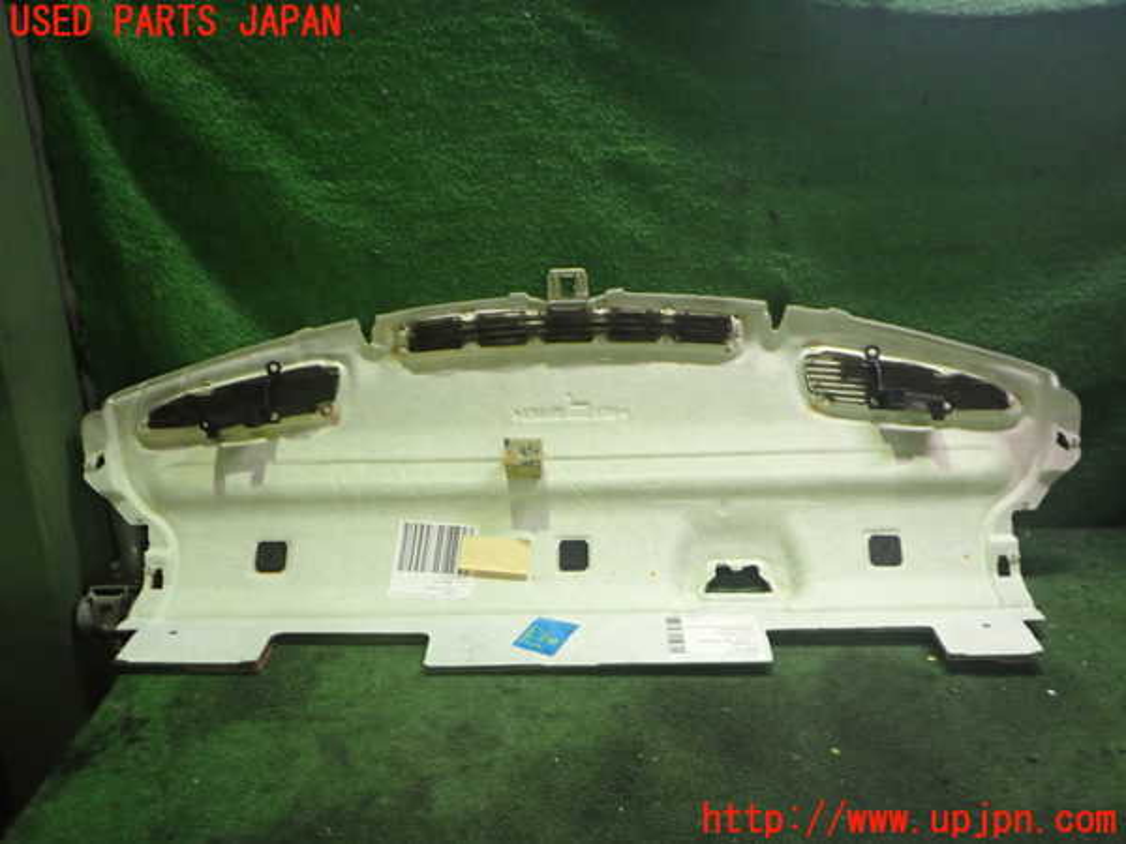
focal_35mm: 30
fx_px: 976
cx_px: 563
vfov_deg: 46.8
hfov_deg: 60.0
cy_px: 422
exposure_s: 1/30
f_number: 2.3
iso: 400
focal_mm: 5.4
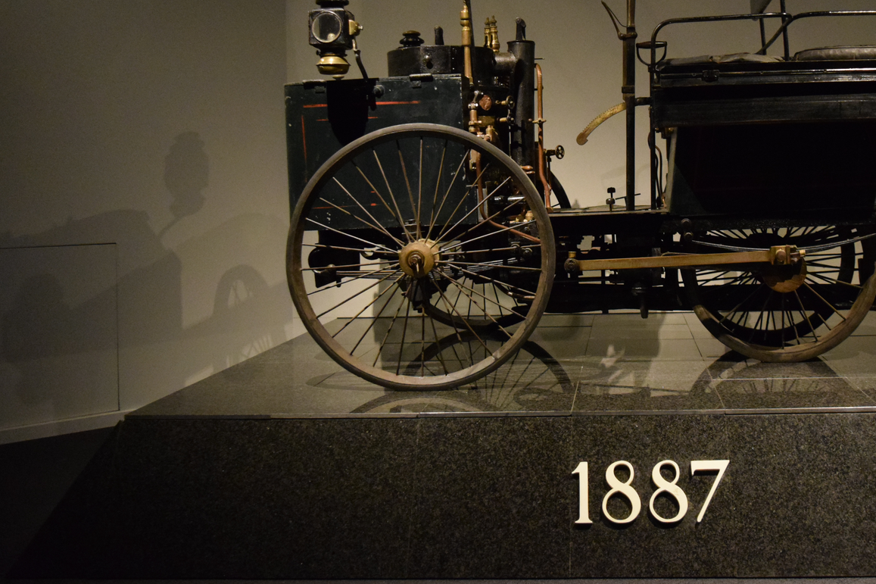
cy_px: 184
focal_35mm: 42
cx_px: 593
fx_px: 1022
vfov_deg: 31.6
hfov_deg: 45.6
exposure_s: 1/60
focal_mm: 20
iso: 4000
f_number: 3.5
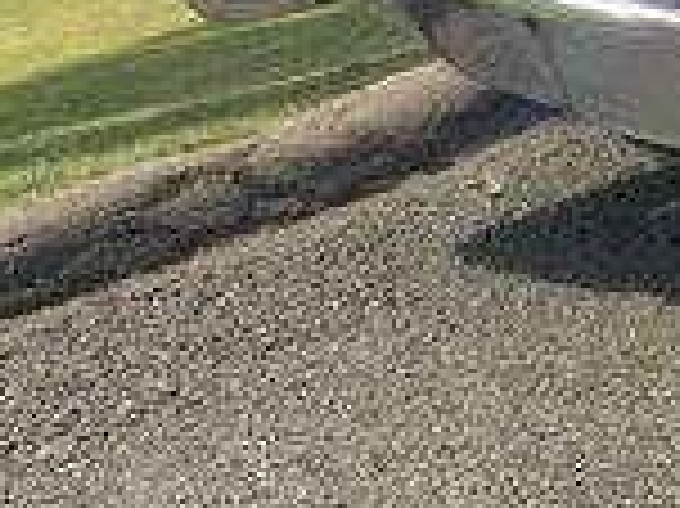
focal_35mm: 123
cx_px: 1288
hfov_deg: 13.9
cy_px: -193
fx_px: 2414
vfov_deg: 11.6
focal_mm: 4.15
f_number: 2.2
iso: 32
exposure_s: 1/659
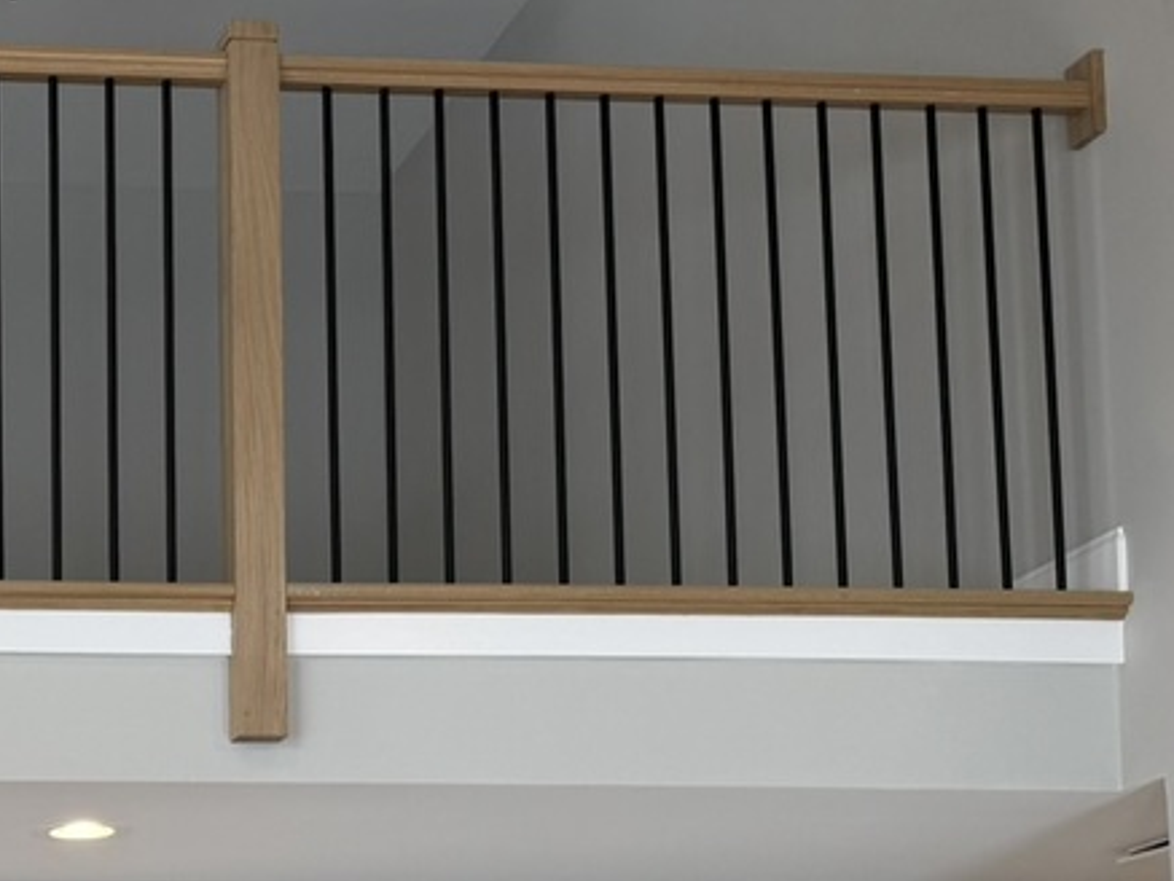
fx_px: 2680
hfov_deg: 22.7
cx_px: -242
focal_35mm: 79
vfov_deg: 17.8
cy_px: 1042
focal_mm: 6.76
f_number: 1.78
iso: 64
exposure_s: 1/159
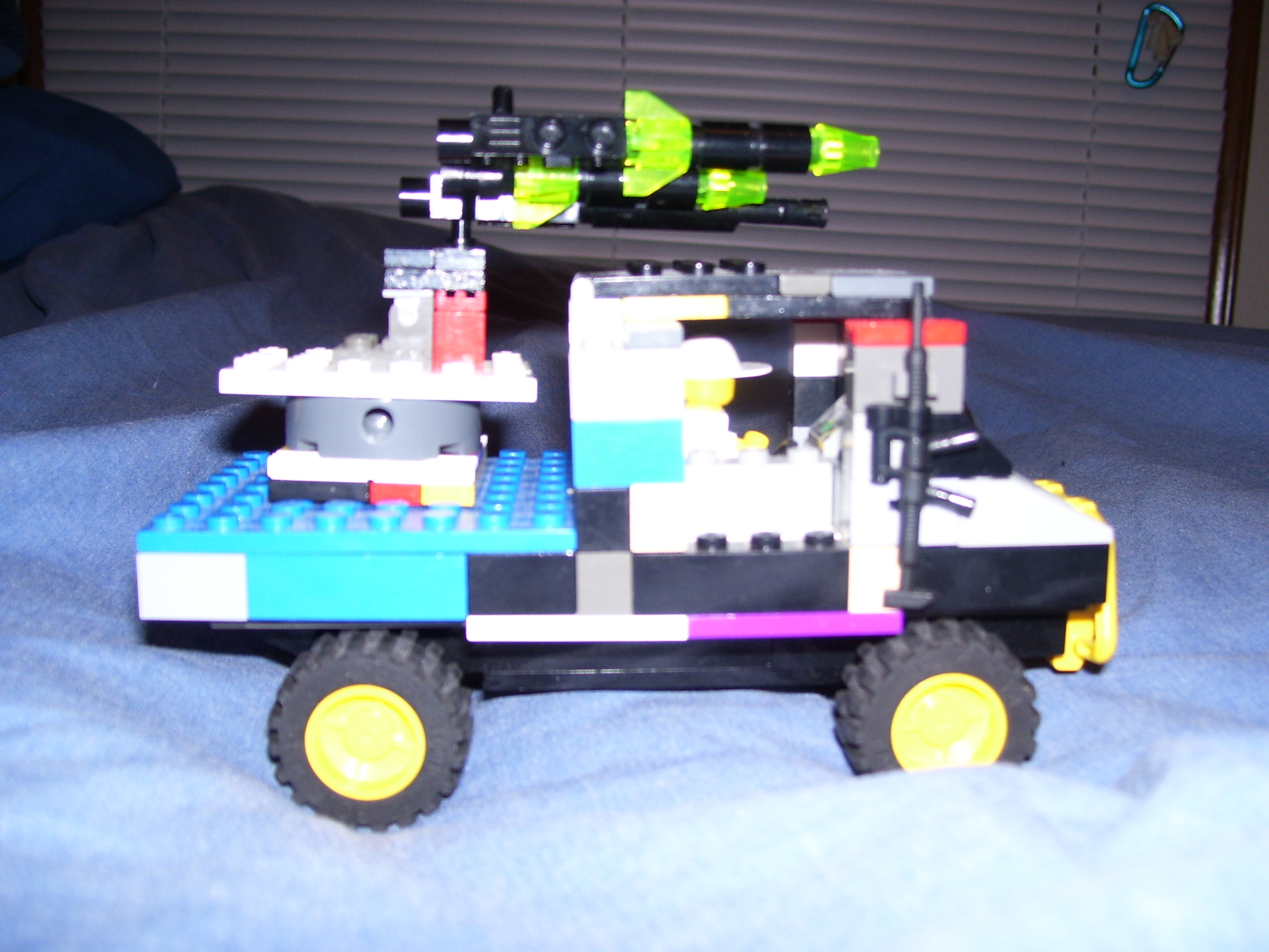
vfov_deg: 38.7
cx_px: 634
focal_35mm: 37
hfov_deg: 50.1
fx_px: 1356
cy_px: 476
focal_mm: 6
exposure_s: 1/60
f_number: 2.7
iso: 80
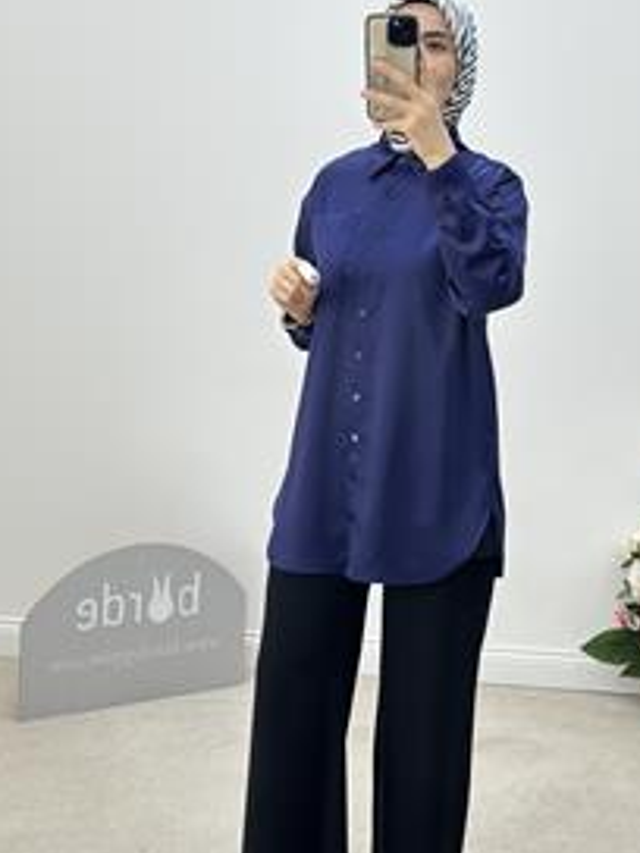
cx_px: 370
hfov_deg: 20.2
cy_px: 372
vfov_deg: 26.7
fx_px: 1800
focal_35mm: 73
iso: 80
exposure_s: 1/229
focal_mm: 6.86
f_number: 1.78
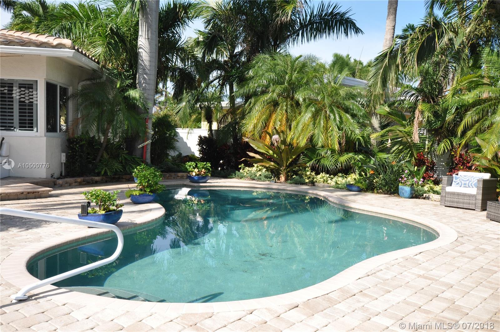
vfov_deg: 36.8
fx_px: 499
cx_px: 250
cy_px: 166
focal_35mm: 36
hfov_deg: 53.2
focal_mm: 24
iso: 200
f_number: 9
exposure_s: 1/200
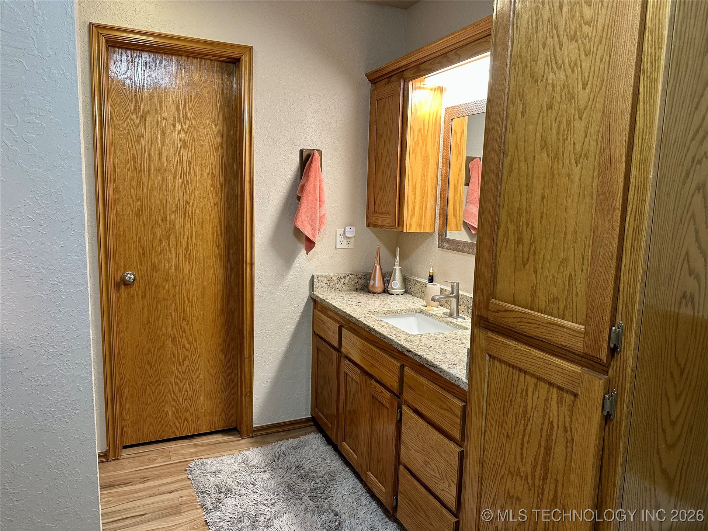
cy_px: 266
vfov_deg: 56.8
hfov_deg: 71.6
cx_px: 354
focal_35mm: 24
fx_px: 491
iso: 200
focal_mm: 6.86
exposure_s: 1/60
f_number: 1.78
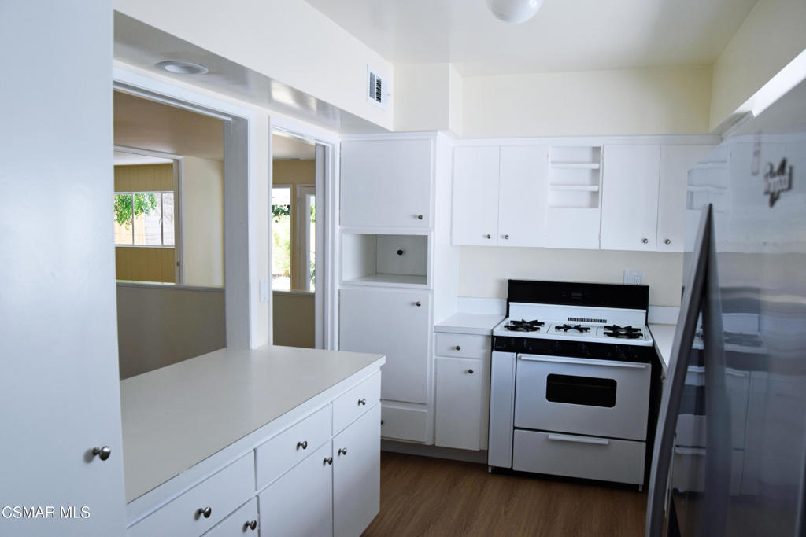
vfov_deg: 47.9
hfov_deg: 67.4
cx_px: 403
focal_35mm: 27
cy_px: 268
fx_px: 605
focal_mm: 18
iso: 400
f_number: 6.3
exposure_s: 1/160
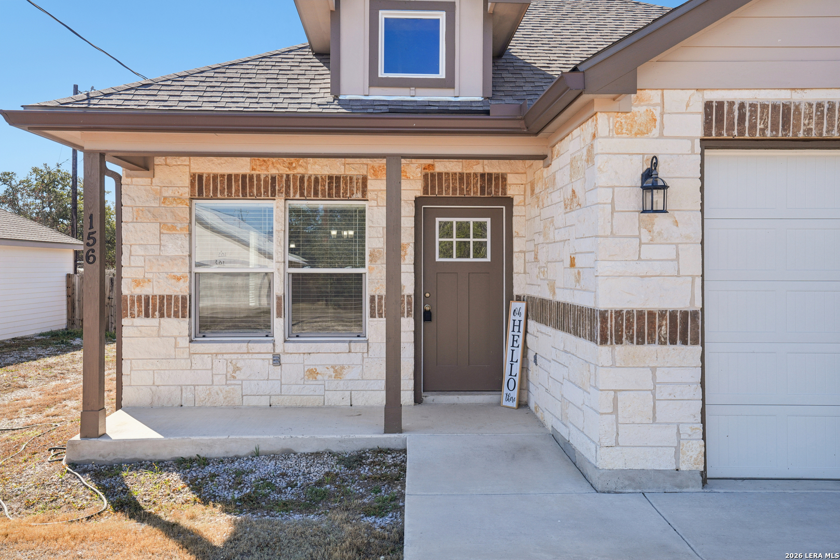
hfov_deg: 58.7
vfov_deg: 41.1
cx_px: 420
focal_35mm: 32
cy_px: 280
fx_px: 747
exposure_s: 1/250
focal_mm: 32
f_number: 8
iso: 200
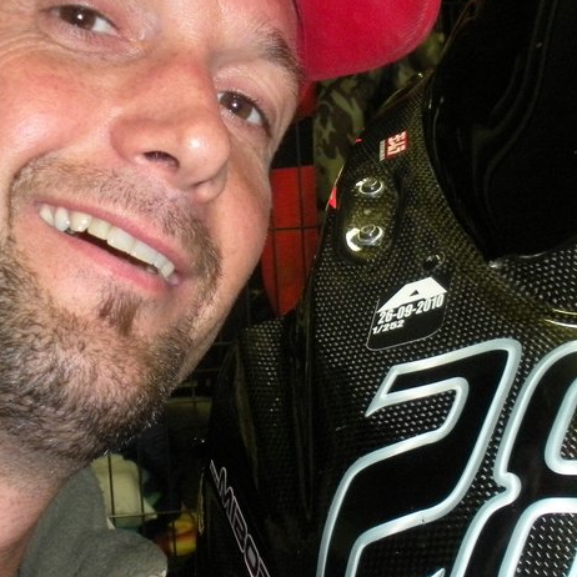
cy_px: 236
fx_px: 1264
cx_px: 261
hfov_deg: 25.7
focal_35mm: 67
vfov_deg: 25.7
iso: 400
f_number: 3.5
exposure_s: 1/60
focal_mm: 6.3
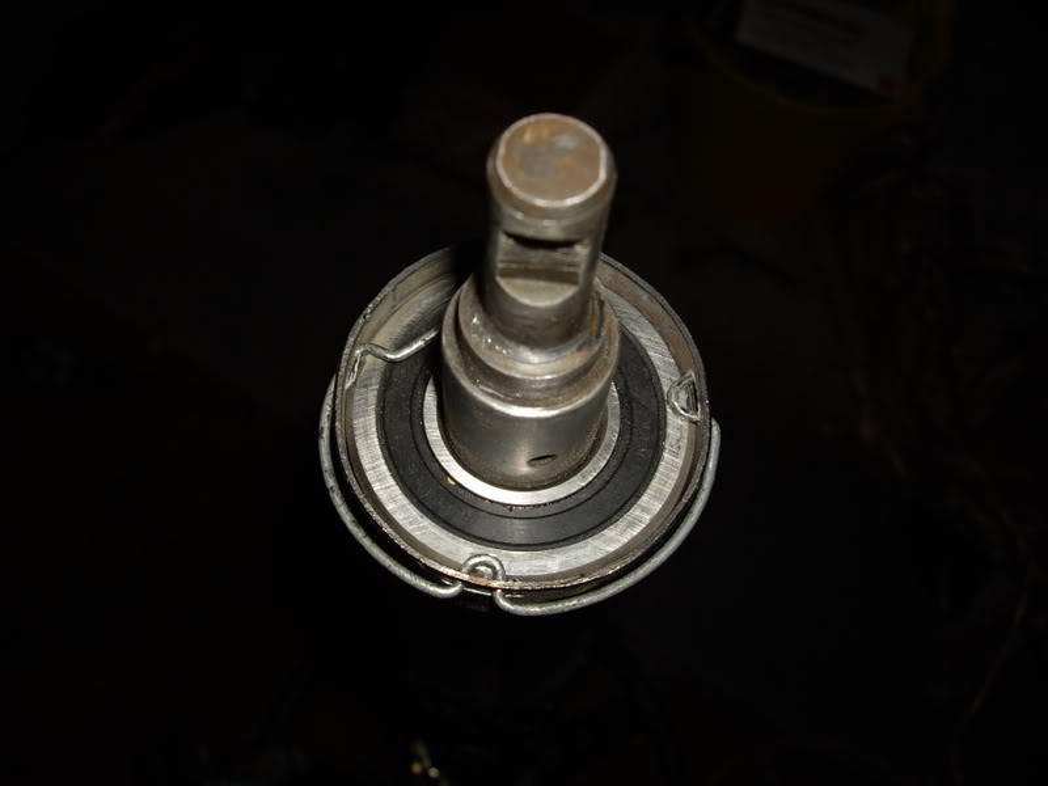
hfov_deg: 49.0
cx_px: 524
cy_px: 393
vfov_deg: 37.7
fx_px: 1150
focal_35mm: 38
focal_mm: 7.9
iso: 64
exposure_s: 1/40
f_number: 8
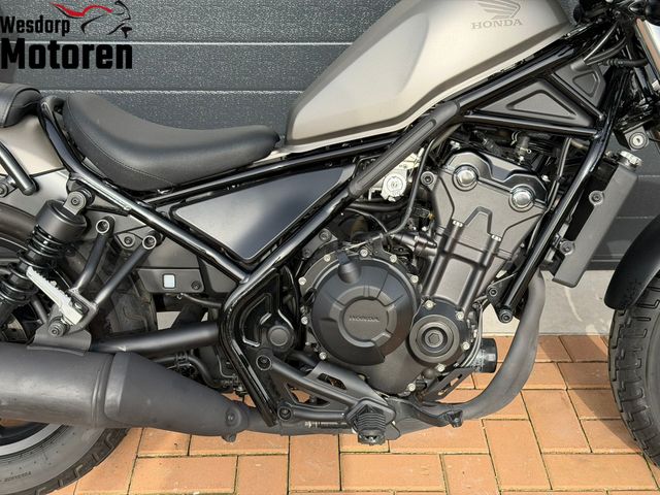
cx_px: 330
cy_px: 248
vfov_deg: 30.3
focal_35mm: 48
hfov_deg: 39.7
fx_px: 915
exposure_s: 1/1330
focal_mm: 6.76
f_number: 1.78
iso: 100
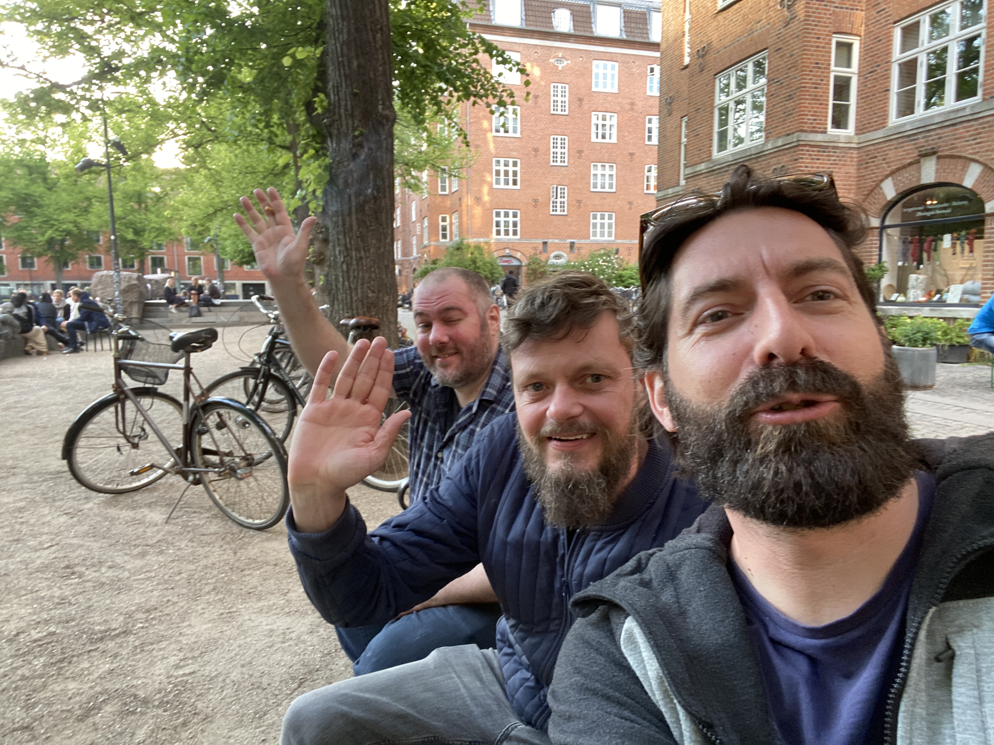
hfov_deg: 73.9
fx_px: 660
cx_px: 497
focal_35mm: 23
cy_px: 372
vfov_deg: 58.9
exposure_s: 1/60
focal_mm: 2.71
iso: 160
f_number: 2.2
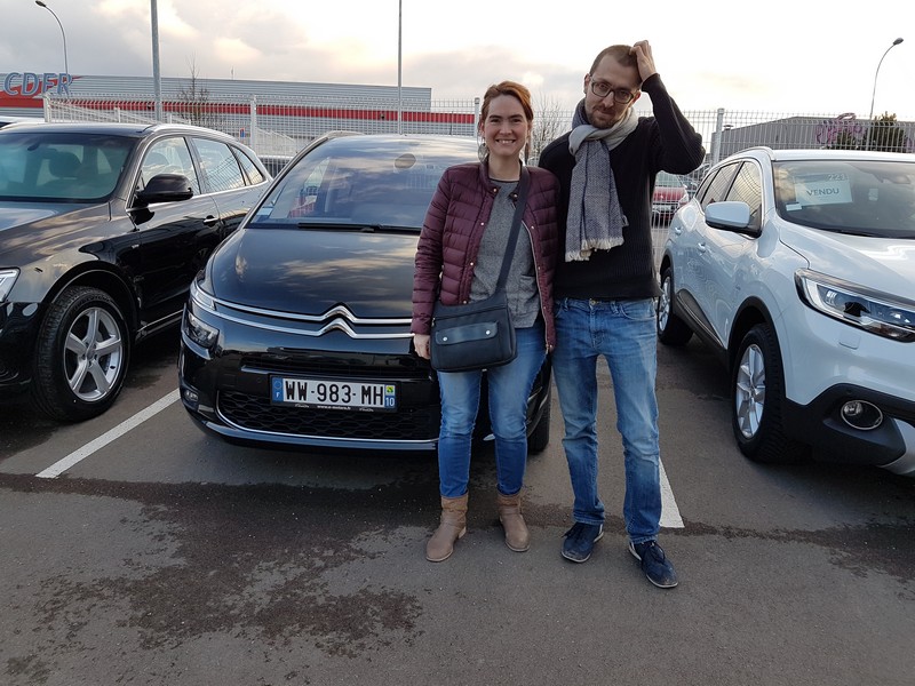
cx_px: 458
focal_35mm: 26
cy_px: 343
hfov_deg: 67.3
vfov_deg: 53.1
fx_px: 687
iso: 40
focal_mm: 4.2
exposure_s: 1/340
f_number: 1.7
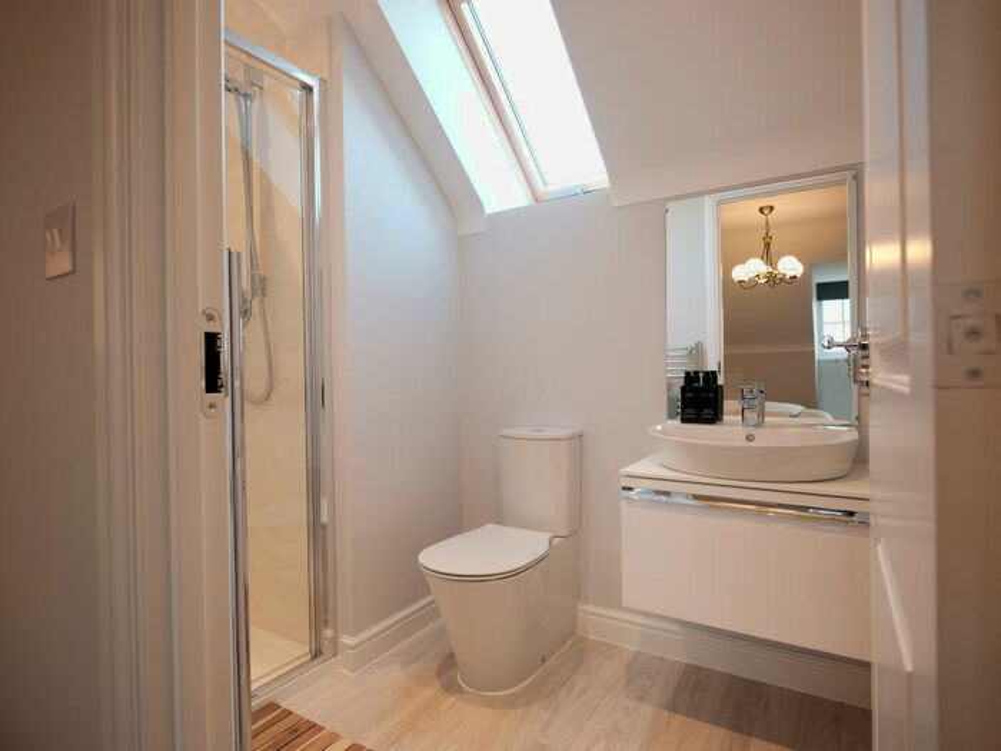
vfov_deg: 71.6
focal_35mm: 18
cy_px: 376
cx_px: 500
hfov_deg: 87.8
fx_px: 521
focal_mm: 23
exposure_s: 1/2.5
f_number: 9
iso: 100
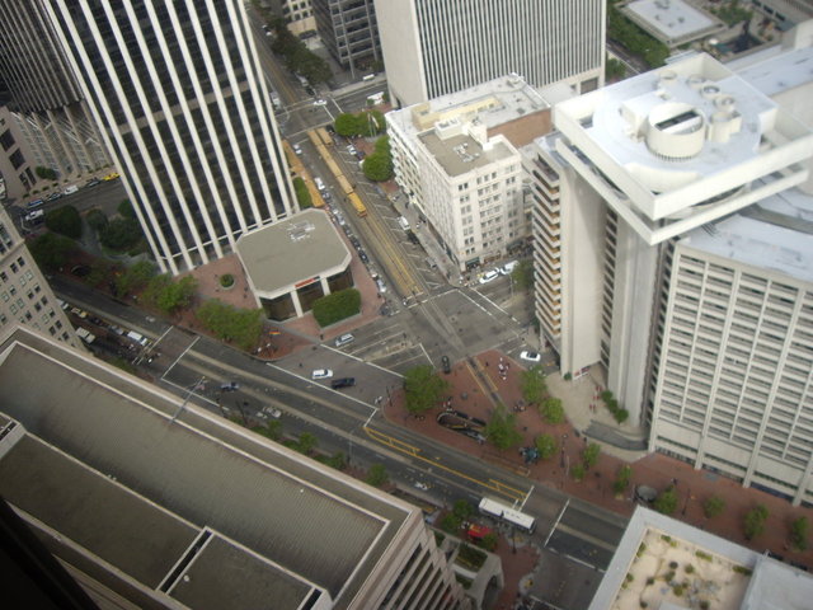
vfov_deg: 37.7
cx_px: 406
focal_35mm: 38
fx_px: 892
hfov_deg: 49.0
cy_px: 305
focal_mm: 6.2
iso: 50
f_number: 2.7
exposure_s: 1/250
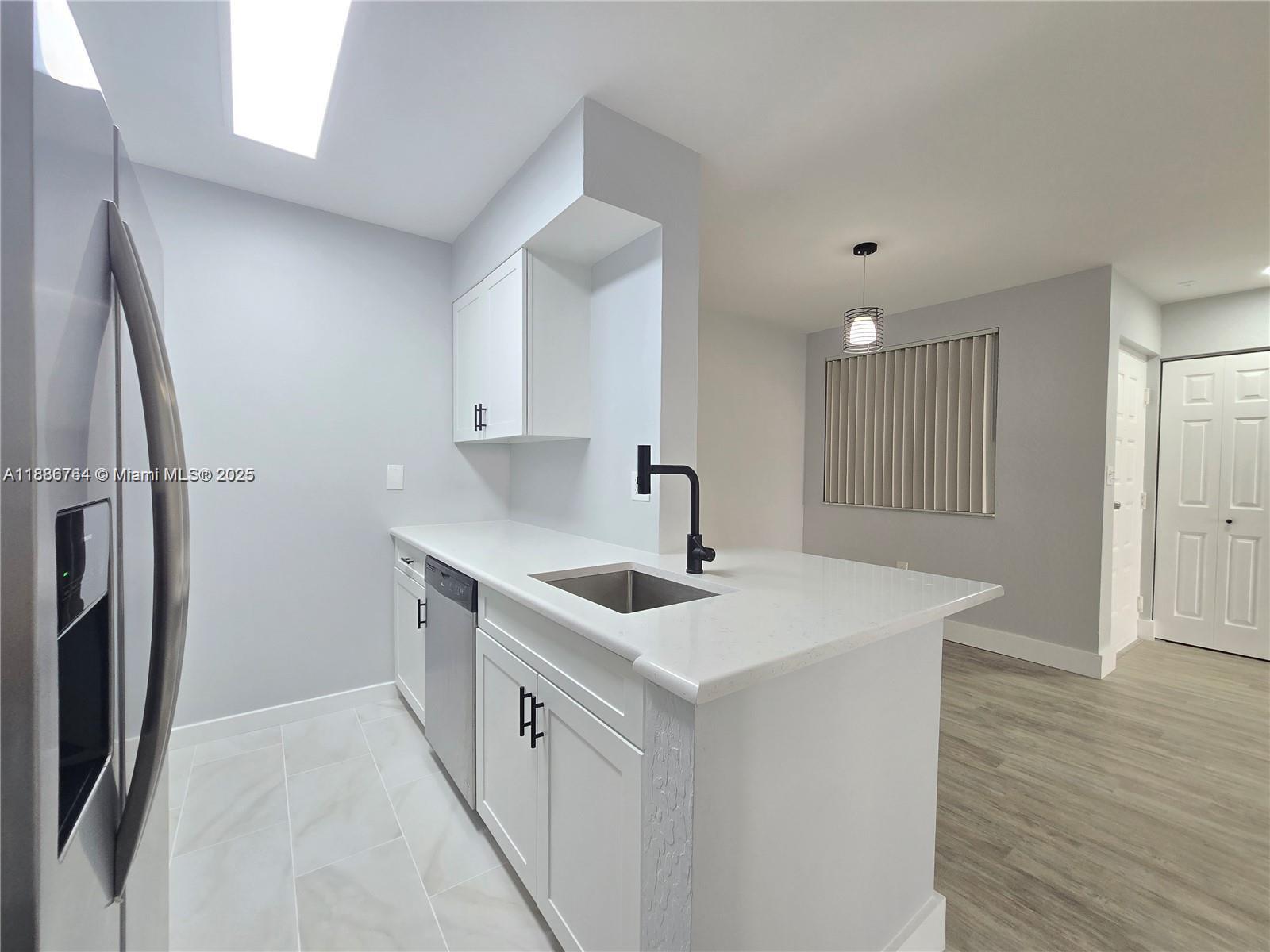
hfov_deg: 106.2
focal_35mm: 13
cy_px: 476
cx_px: 635
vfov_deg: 89.9
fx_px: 477
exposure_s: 1/60
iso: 160
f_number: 2.2
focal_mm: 2.2
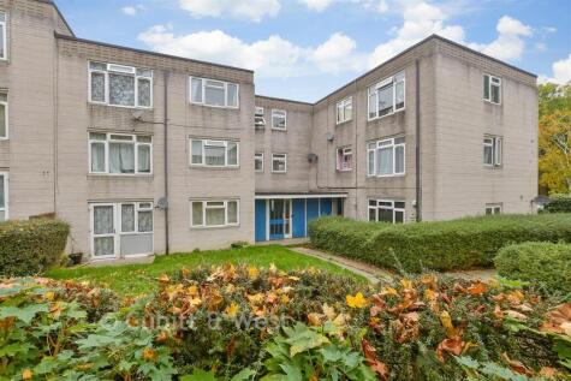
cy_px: 190
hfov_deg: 100.4
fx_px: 238
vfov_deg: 77.4
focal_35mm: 15
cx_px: 286
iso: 160
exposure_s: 1/60
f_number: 8
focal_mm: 10
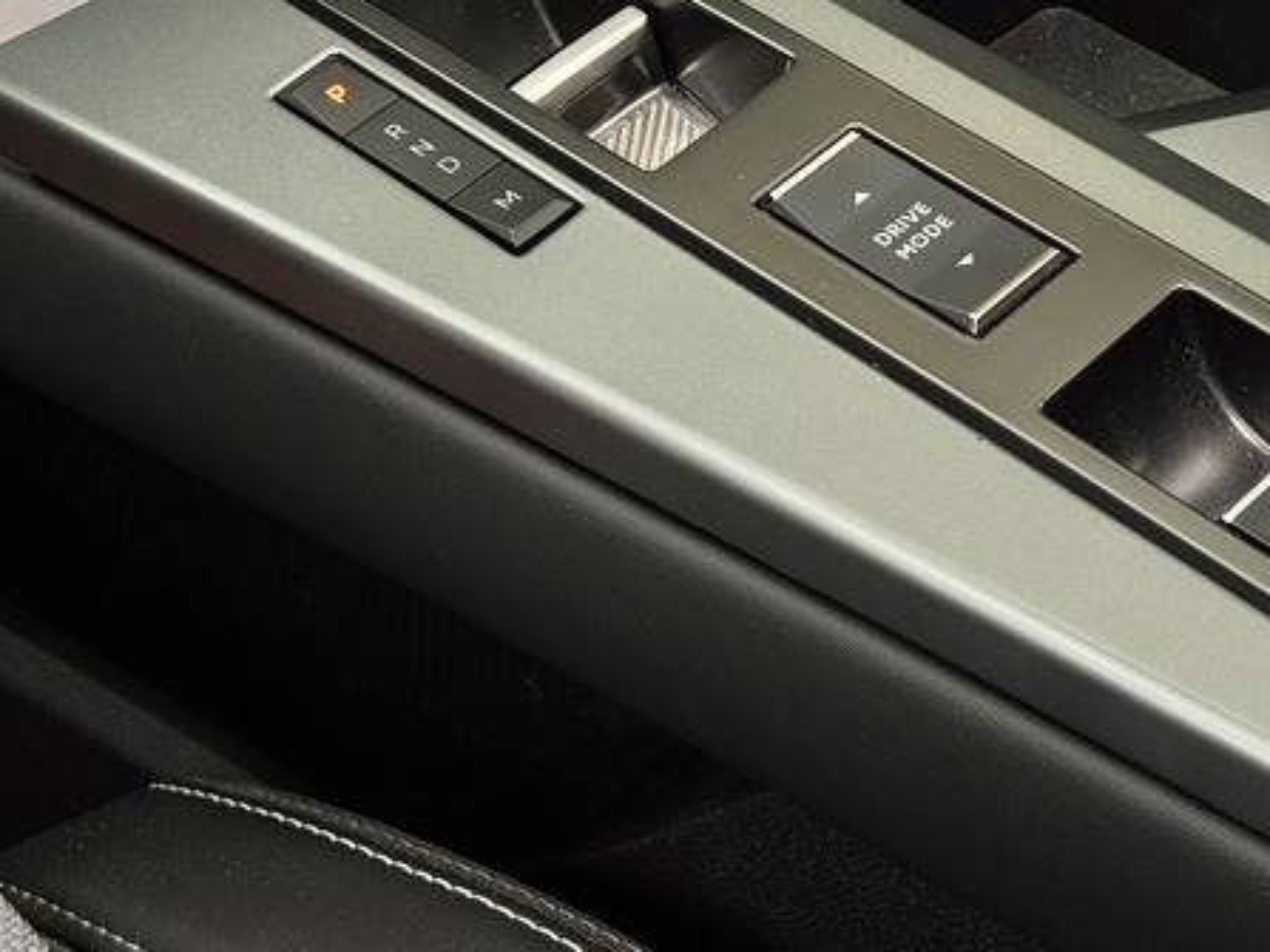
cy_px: 90
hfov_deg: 19.3
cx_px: 923
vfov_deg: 14.5
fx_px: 3705
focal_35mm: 101
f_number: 1.78
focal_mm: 6.76
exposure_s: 1/121
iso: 64
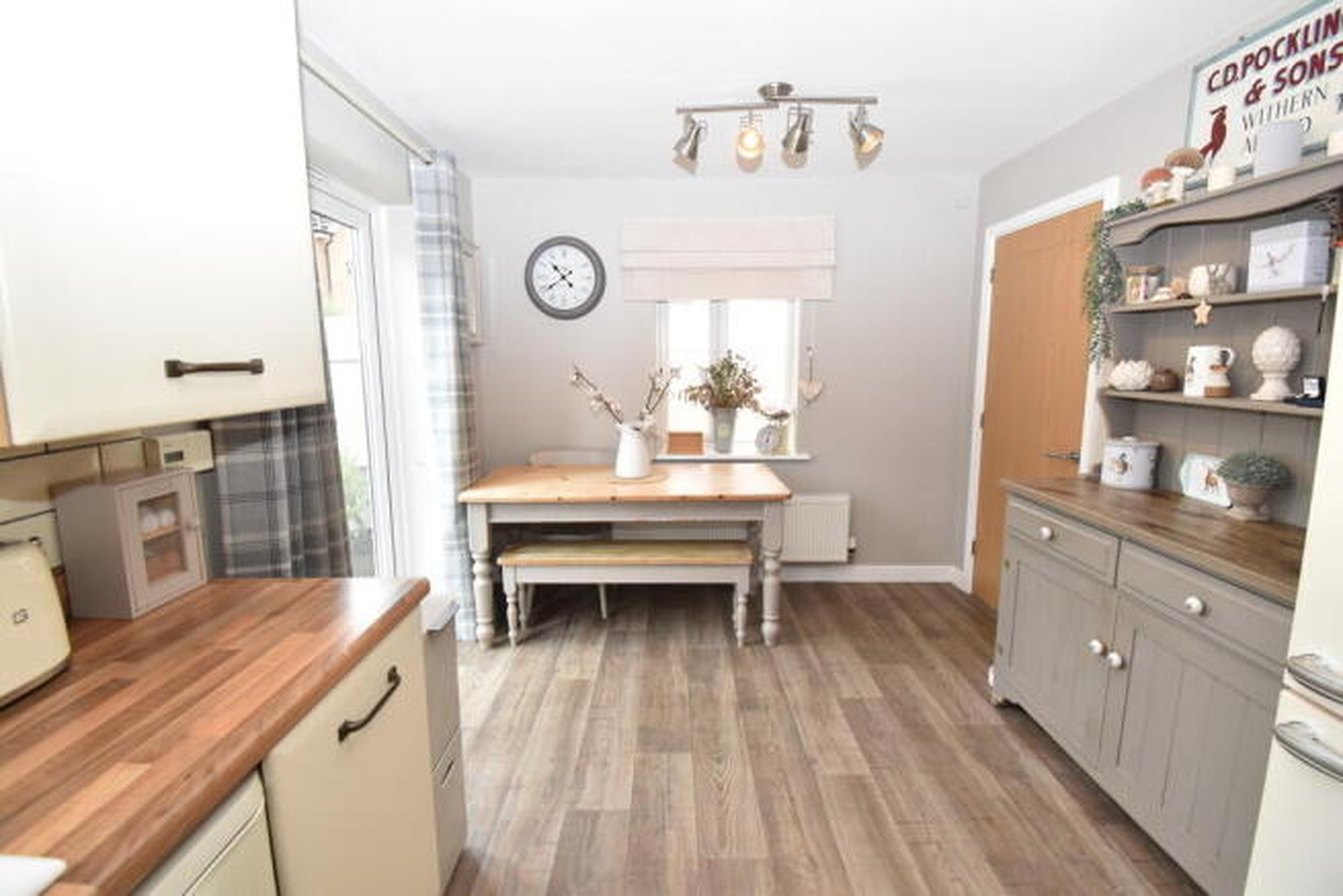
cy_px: 448
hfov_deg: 100.4
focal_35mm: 15
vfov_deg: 77.4
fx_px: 560
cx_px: 672
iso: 800
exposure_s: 1/80
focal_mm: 10
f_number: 7.1
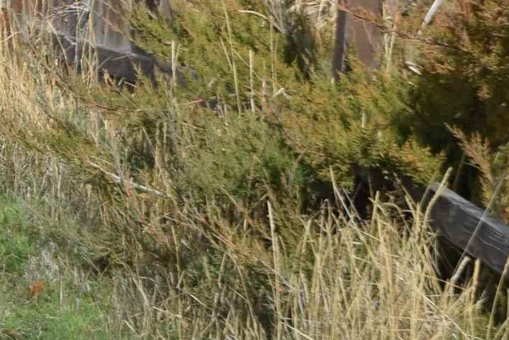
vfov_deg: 5.9
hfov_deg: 8.6
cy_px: 298
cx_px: -323
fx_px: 3267
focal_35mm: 231
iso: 100
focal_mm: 36
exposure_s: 1/250
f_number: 8
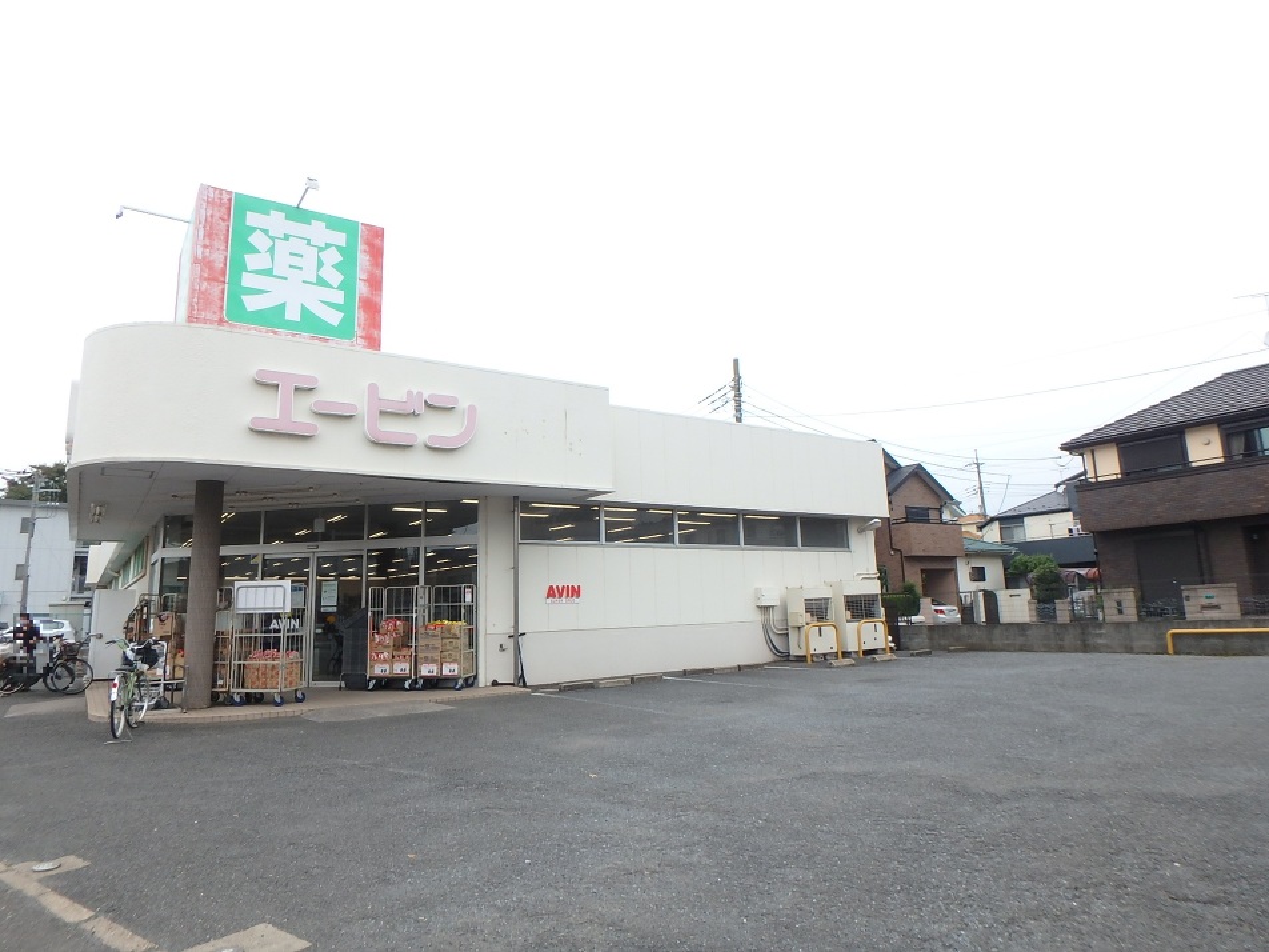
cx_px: 634
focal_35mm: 21
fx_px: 770
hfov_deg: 79.0
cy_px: 476
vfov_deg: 63.4
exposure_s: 1/640
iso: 125
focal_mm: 3.7
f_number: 3.5
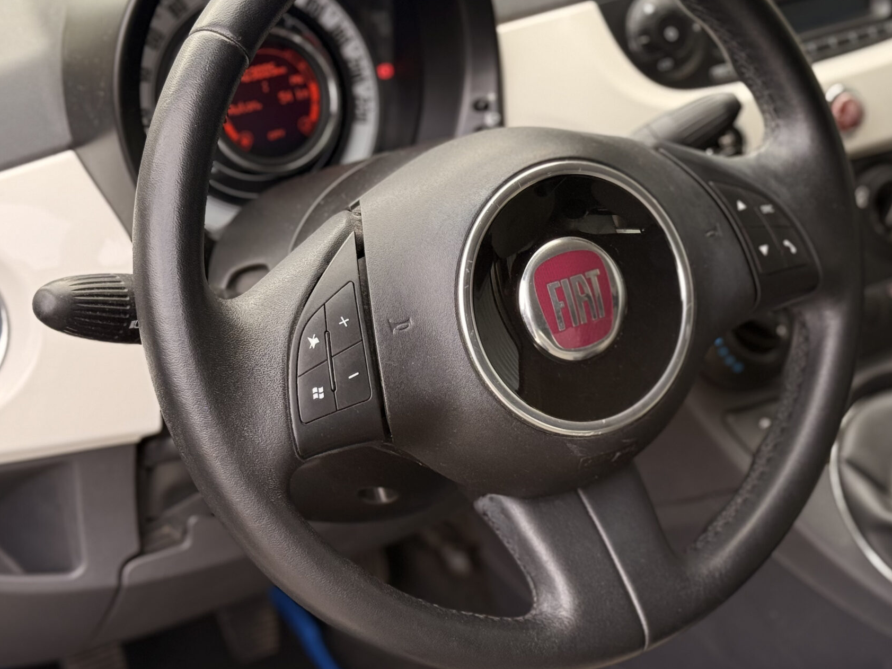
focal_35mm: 73
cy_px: 277
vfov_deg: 20.1
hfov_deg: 26.7
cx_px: 490
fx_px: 1881
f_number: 1.78
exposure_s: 1/149
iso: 80
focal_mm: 6.76
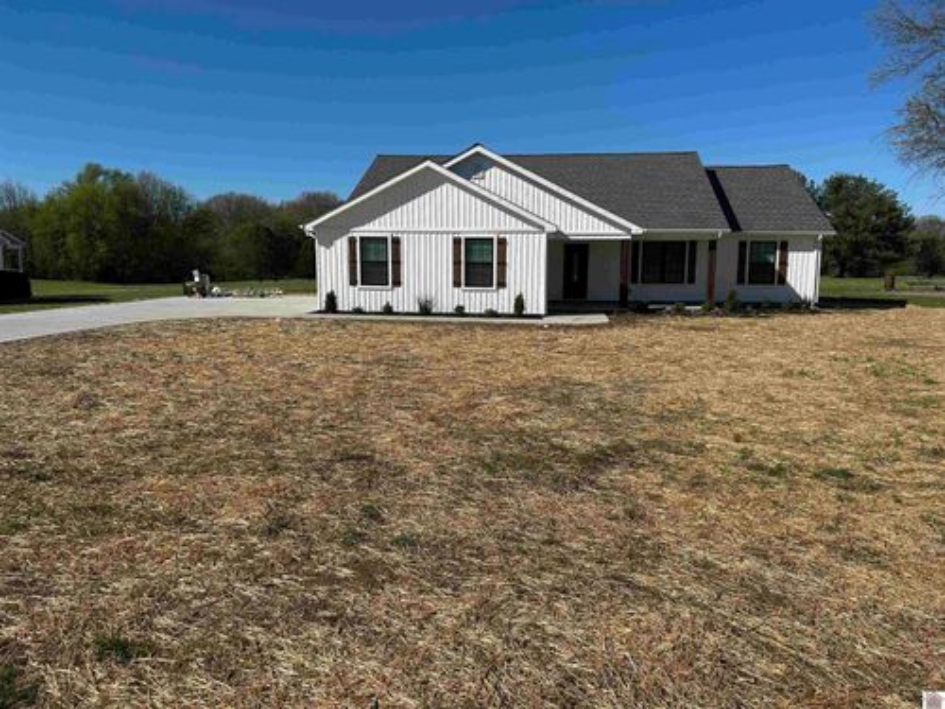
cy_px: 354
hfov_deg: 67.3
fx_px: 710
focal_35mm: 26
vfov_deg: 53.1
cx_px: 472
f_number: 1.5
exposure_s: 1/6211
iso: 50
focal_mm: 5.7
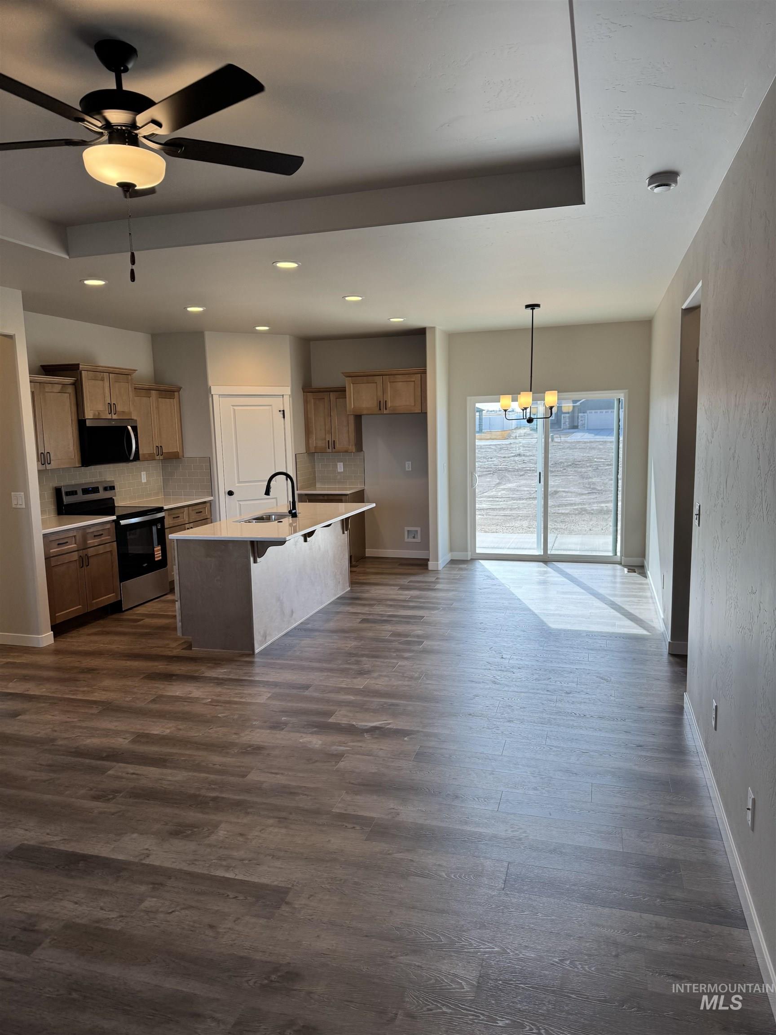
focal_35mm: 24
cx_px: 388
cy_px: 518
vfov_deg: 71.6
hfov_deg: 56.8
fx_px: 717
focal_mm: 6.76
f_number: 1.78
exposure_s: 1/260
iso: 64
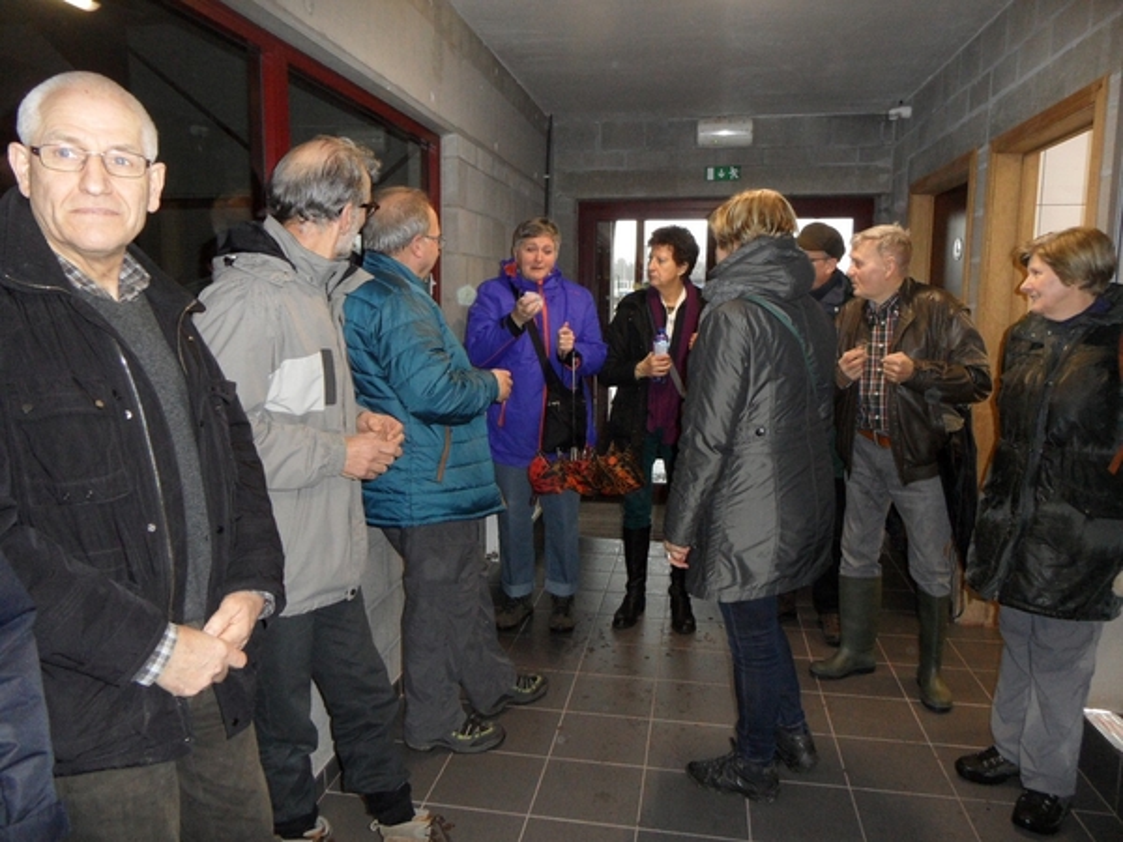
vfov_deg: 56.8
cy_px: 421
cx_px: 562
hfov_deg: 71.6
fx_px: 779
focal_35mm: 24
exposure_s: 1/30
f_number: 3.2
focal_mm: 3.9
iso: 240
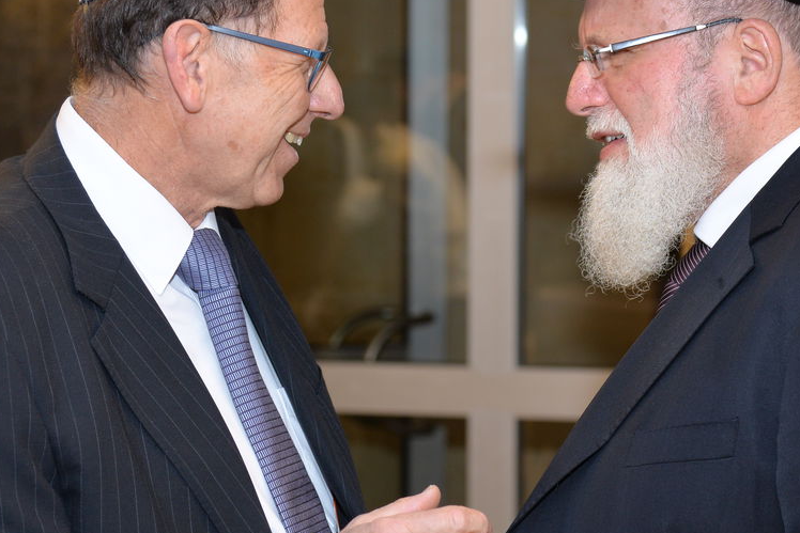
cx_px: 494
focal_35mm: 131
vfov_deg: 10.5
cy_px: 210
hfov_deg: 15.6
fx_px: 2911
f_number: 4.5
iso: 800
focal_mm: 70
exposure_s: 1/160
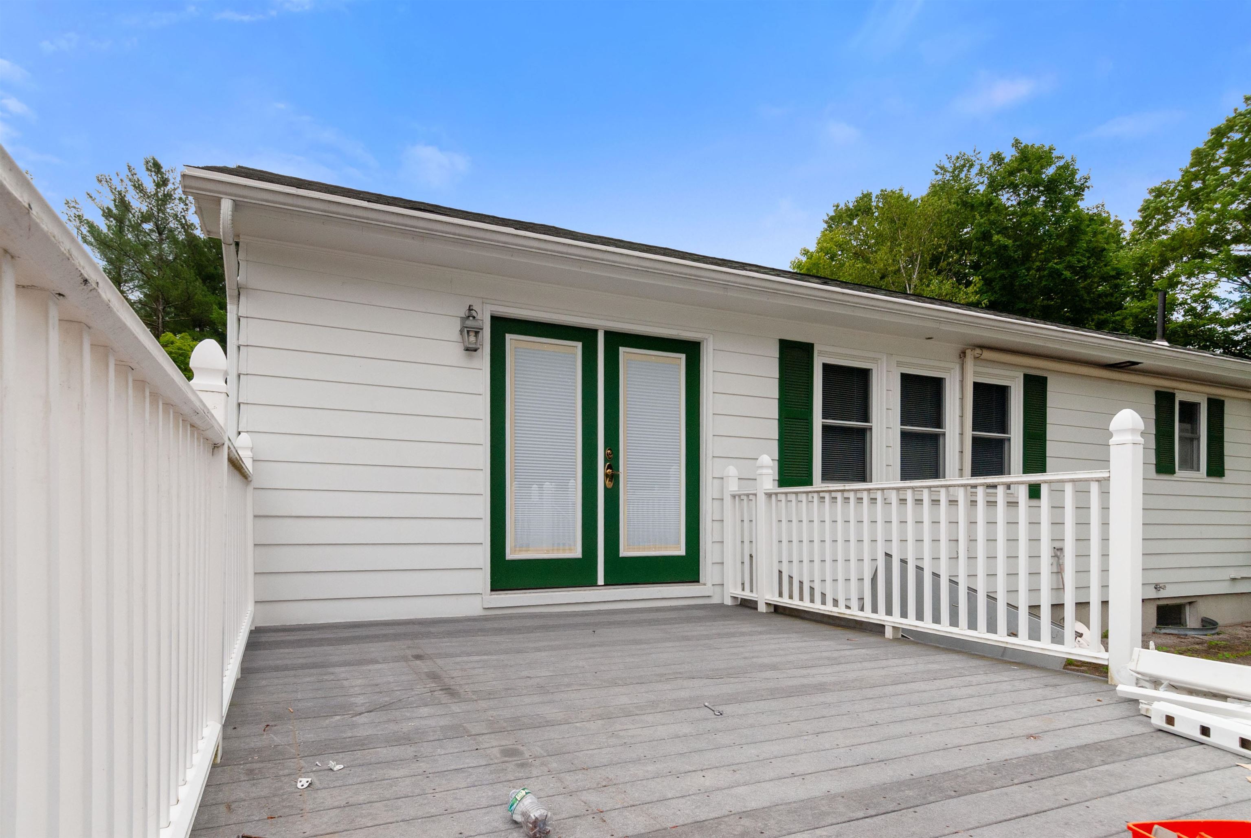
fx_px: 626
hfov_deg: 89.9
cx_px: 626
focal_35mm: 18
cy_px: 419
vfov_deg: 67.5
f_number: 9
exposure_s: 1/500
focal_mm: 12
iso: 200
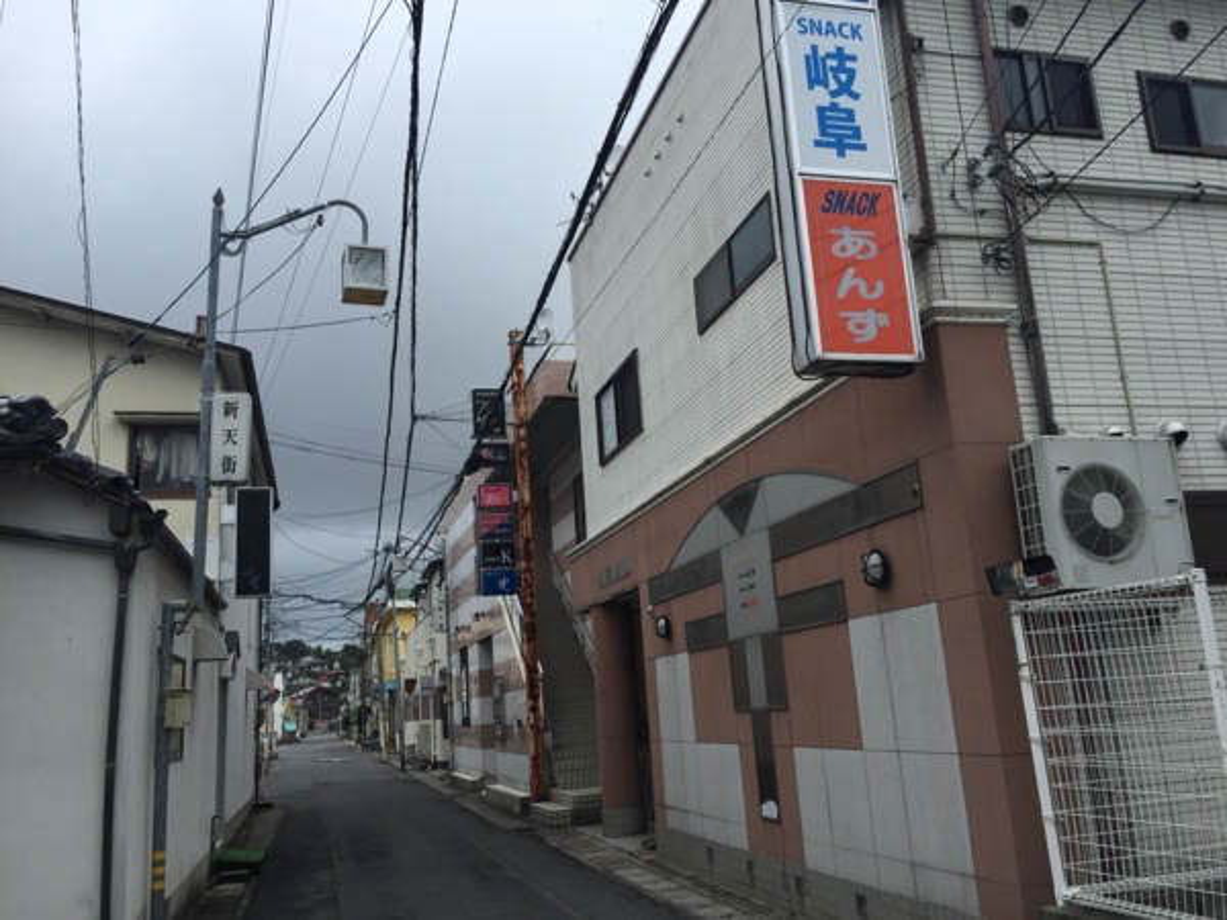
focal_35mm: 29
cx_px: 614
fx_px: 1028
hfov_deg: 61.7
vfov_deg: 48.2
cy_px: 460
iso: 32
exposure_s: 1/824
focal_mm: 4.15
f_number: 2.2
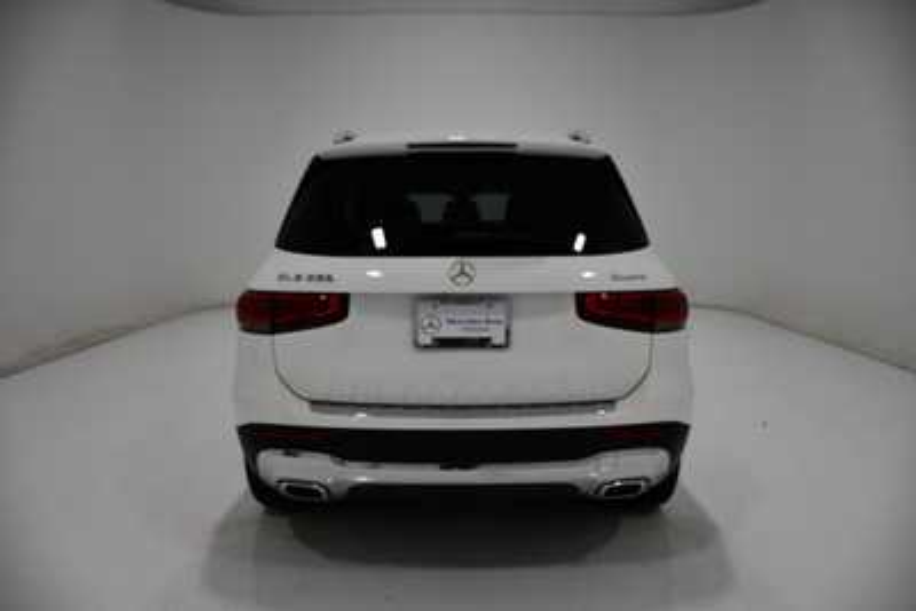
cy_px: 306
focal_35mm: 27
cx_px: 458
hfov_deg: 67.4
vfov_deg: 48.0
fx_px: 687
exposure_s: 1/250
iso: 400
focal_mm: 18
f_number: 4
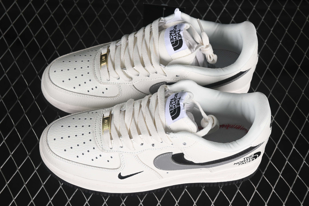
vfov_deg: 18.2
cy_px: 103
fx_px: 644
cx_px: 154
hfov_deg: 27.0
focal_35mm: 75
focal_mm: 50
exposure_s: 1/80
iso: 160
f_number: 7.1
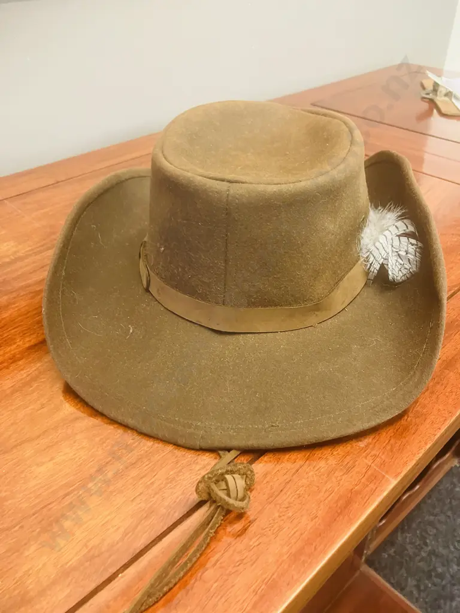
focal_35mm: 28
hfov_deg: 49.7
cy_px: 306
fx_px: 496
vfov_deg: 63.4
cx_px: 230
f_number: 1.8
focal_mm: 3.99
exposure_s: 1/33
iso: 320
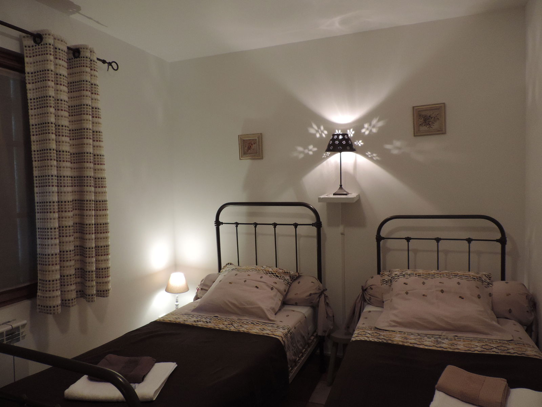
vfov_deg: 56.8
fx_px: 376
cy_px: 204
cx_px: 271
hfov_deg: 71.6
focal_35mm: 24
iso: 400
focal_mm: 4.3
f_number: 3
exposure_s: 1/30
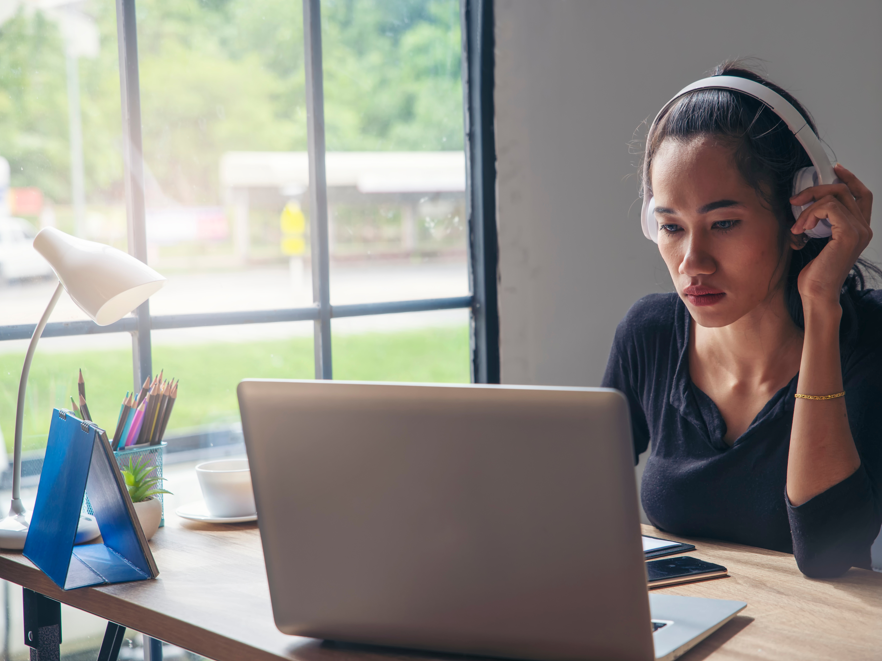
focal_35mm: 76
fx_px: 1936
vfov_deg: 19.4
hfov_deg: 25.6
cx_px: 483
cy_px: 330
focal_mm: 70
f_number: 5.6
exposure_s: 1/250
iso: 320
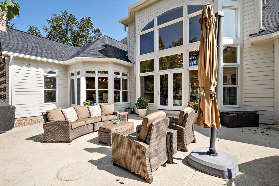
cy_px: 93
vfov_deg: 67.4
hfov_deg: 90.0
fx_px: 139
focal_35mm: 18
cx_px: 140
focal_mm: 9
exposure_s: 1/640
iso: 400
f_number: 8
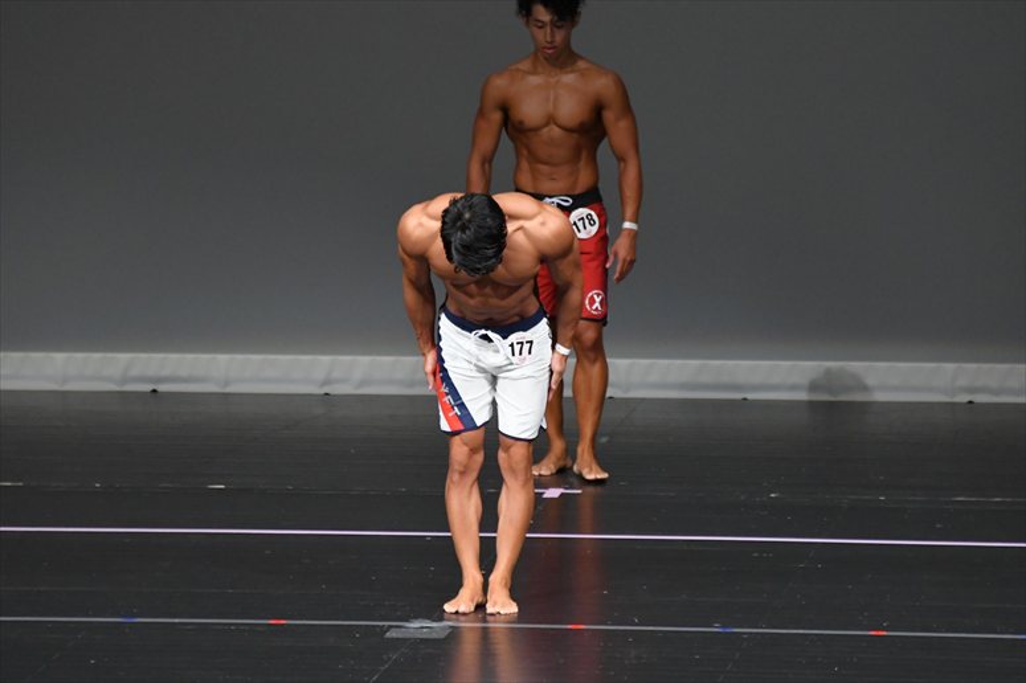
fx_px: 9828
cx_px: 513
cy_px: 342
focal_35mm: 345
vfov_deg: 4.0
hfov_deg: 6.0
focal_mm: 230
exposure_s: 1/400
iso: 4000
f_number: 5.6
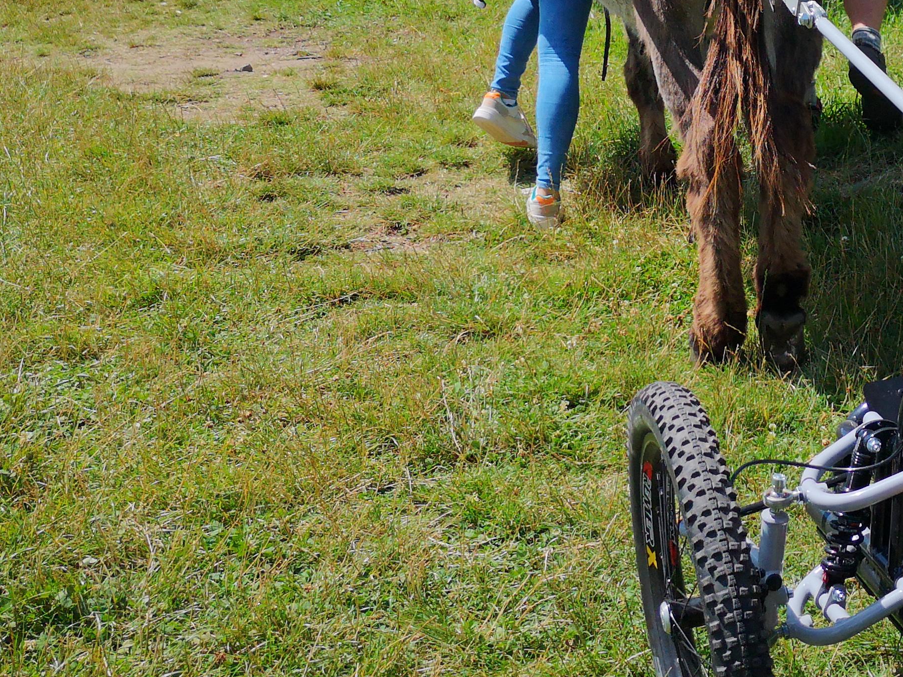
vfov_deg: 24.5
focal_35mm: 59
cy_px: 155
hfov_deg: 31.7
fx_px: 1539
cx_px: 745
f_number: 1.8
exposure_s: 1/3636
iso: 50
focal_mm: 3.95
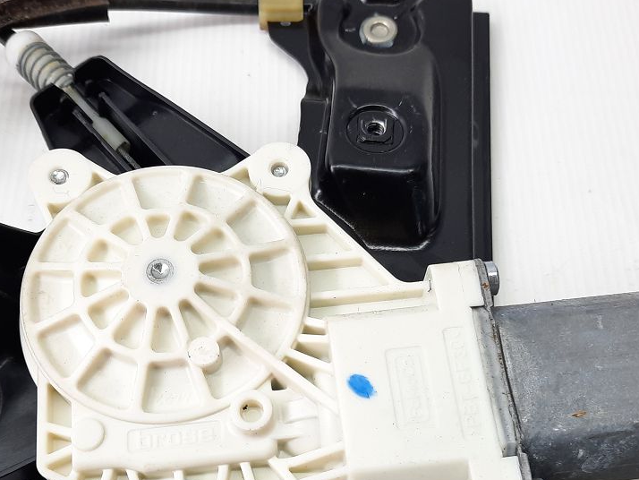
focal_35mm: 42
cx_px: 314
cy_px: 337
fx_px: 776
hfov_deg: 44.8
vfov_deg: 33.9
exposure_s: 1/50
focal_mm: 4.6
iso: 50
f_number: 2
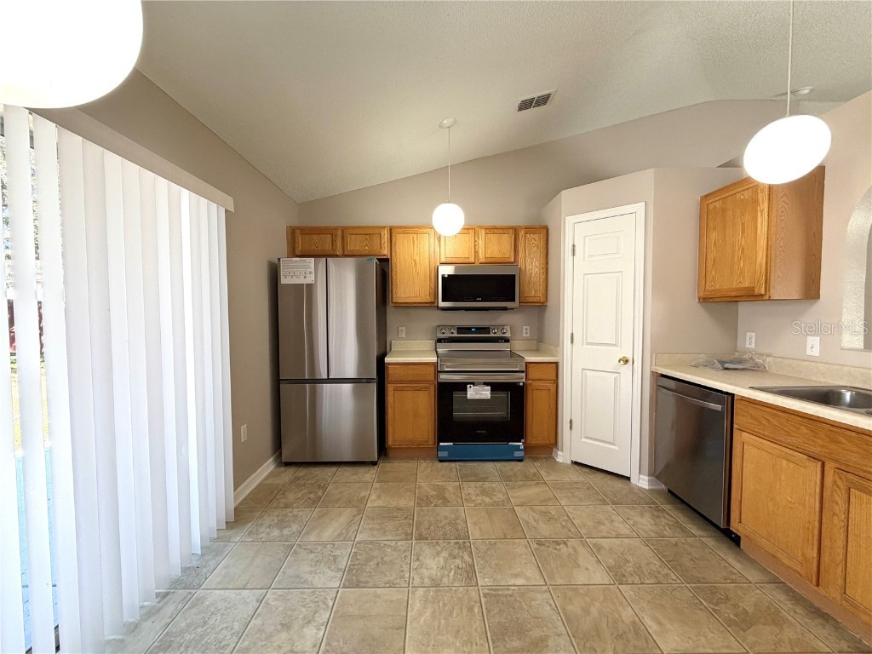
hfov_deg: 102.1
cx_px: 436
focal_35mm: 14
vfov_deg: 85.7
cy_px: 327
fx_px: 353
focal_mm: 2.22
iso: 125
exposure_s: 1/120
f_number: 2.2
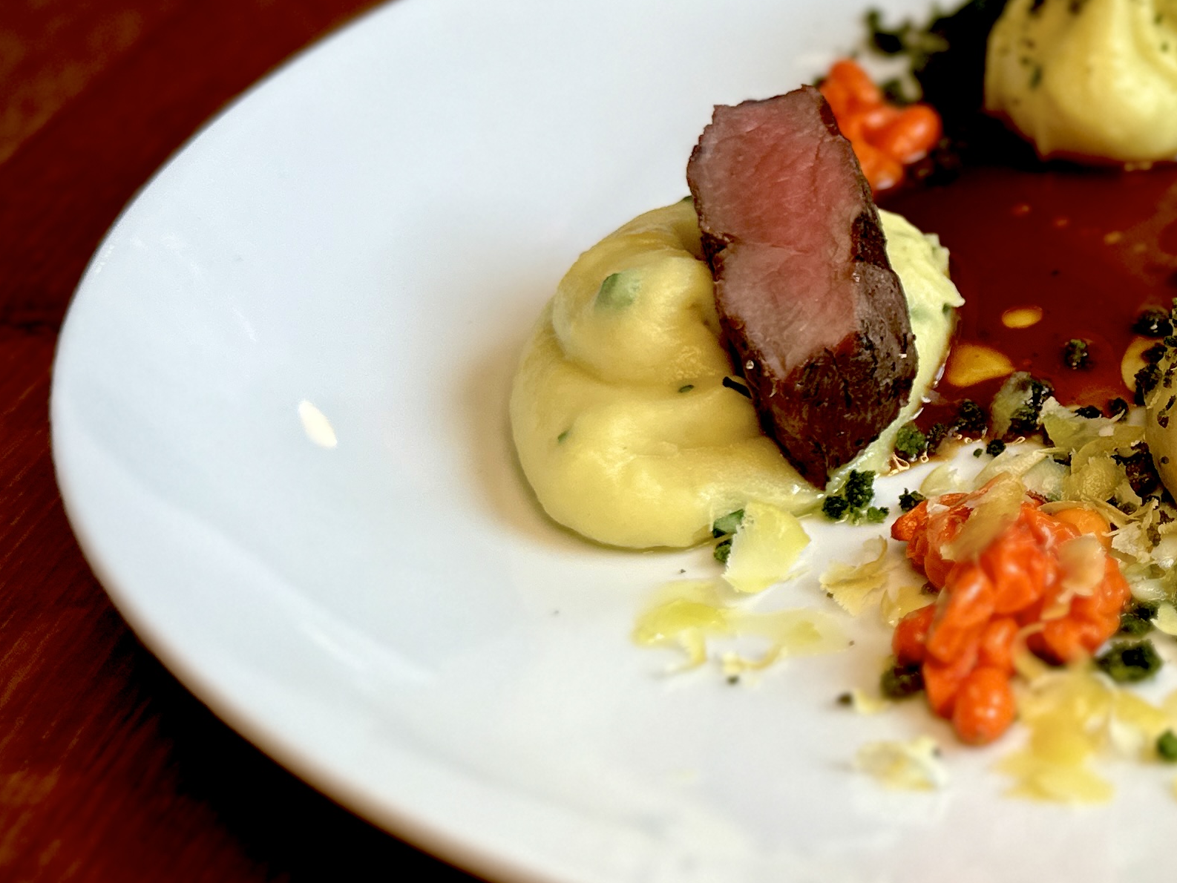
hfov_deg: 29.0
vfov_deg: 23.9
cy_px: 280
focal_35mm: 61
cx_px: 1259
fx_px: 2074
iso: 100
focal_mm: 6.86
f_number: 1.78
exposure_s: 1/100
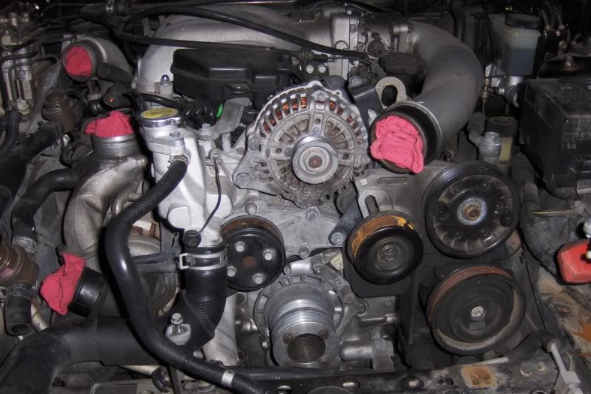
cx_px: 294
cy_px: 215
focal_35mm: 37
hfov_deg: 51.9
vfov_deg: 35.9
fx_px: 607
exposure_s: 1/60
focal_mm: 7.5
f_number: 2.8
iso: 100
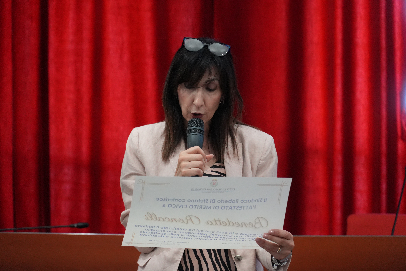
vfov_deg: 8.7
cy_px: 136
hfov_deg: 13.0
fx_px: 1776
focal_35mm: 158
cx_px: 203
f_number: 4
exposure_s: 1/125
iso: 3200
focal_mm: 105
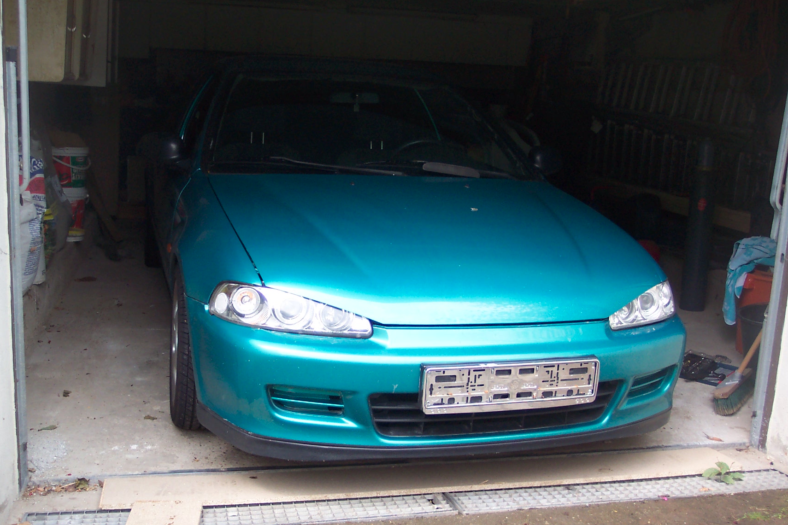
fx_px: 875
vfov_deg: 33.4
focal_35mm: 40
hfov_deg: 48.5
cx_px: 398
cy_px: 276
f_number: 2.8
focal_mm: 8
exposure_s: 1/250
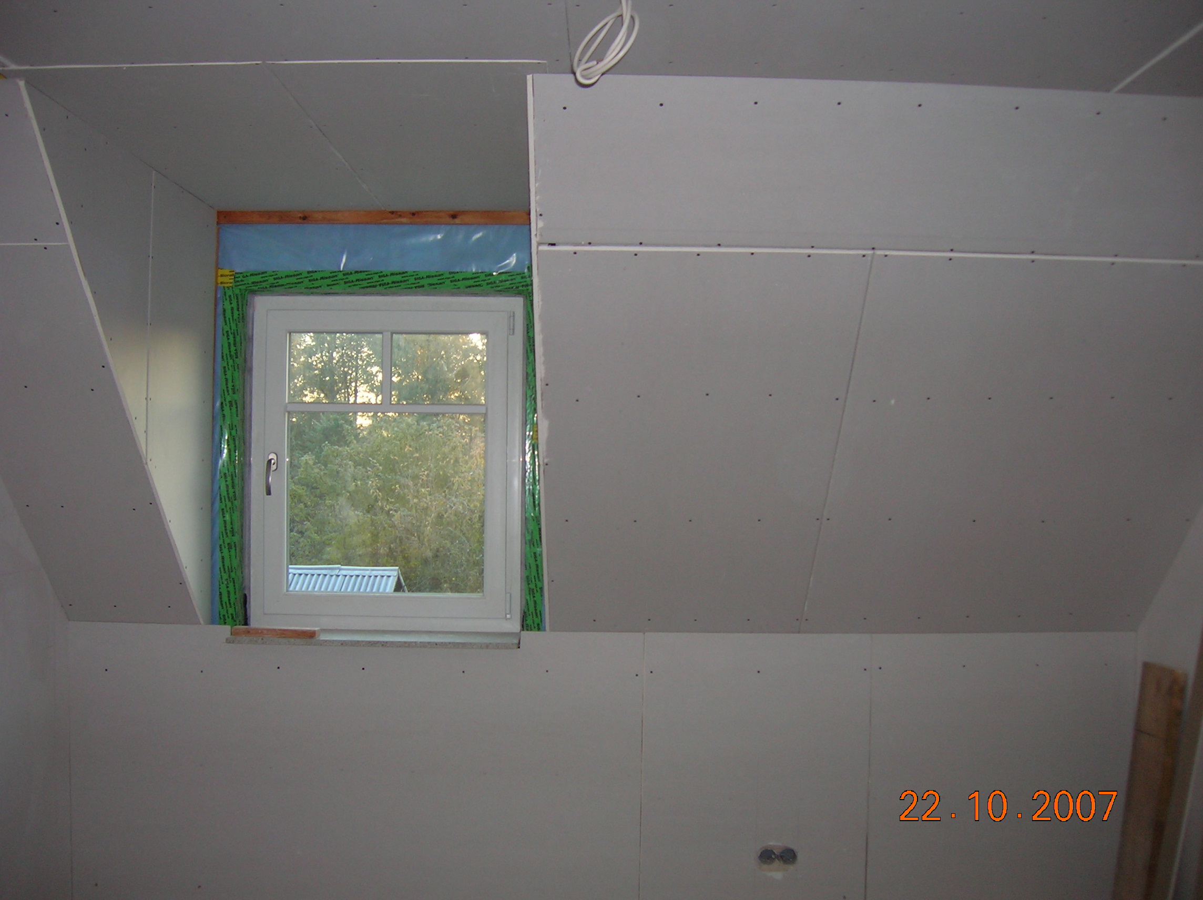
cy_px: 450
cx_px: 602
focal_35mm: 34
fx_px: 1181
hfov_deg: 54.0
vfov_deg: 41.7
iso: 77
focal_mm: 5.7
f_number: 2.9
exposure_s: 1/60.1
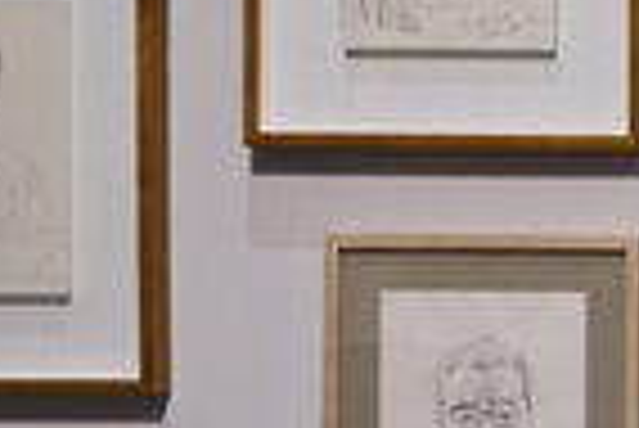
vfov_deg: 9.6
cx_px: 1107
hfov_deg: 13.1
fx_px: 2541
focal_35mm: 143
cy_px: 223
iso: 100
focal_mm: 29
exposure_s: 1/13
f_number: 8
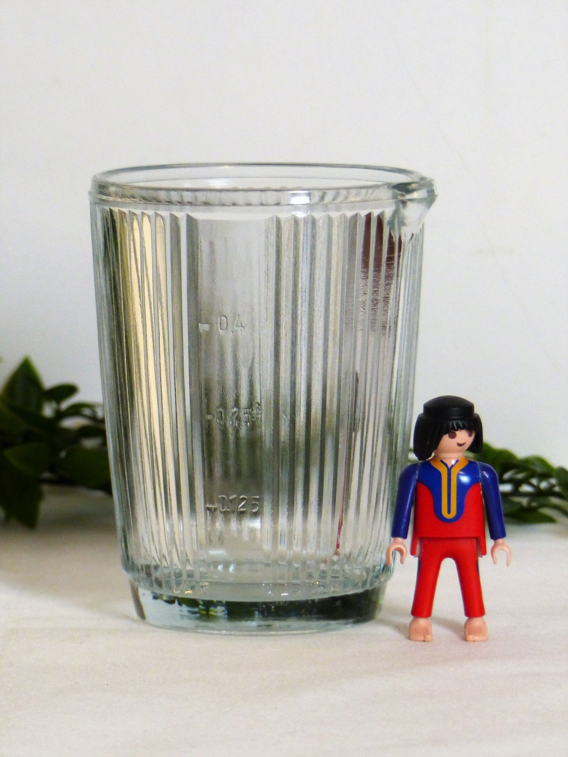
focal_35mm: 211
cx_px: 284
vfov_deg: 9.4
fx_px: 4616
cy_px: 378
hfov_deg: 7.0
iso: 400
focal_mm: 34.5
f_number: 2.8
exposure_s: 1/60
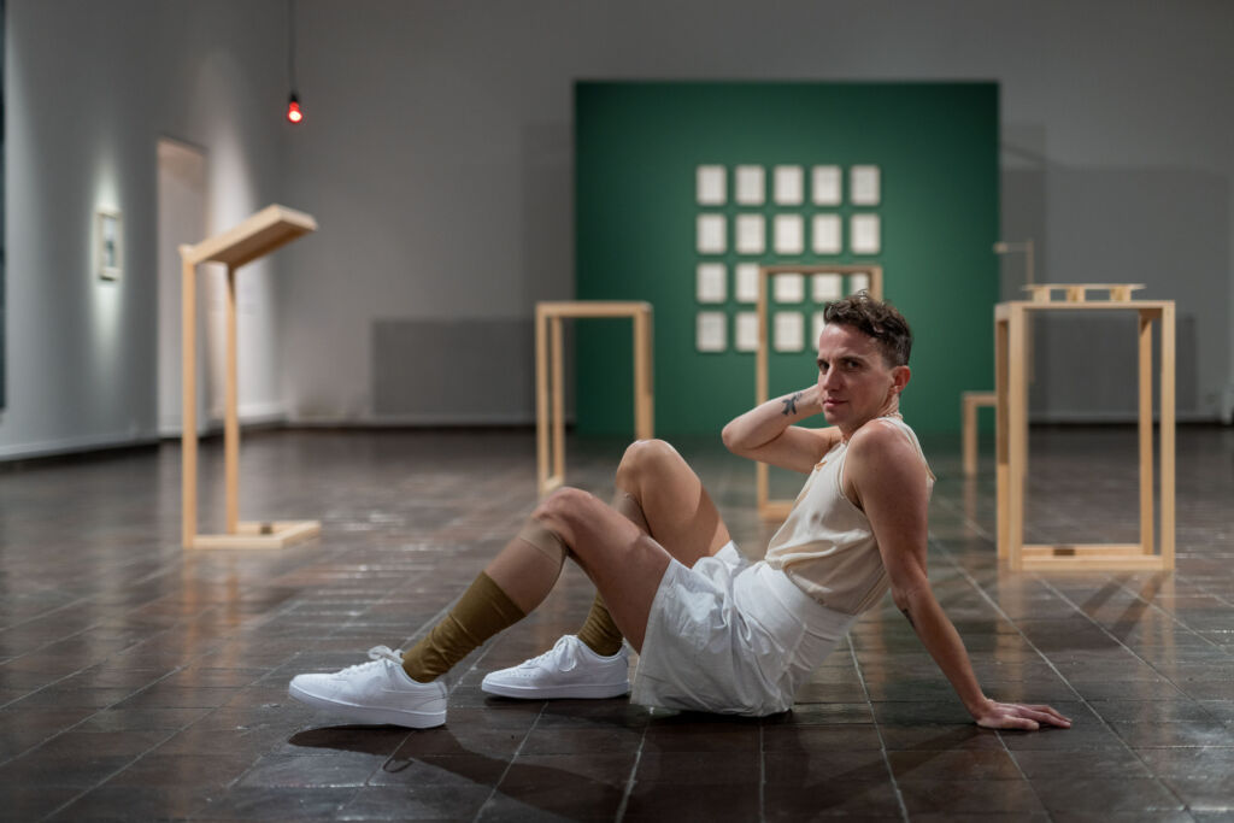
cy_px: 412
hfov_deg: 39.6
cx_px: 617
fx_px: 1714
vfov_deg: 27.0
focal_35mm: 50
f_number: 1.6
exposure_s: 1/80
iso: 500
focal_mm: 50
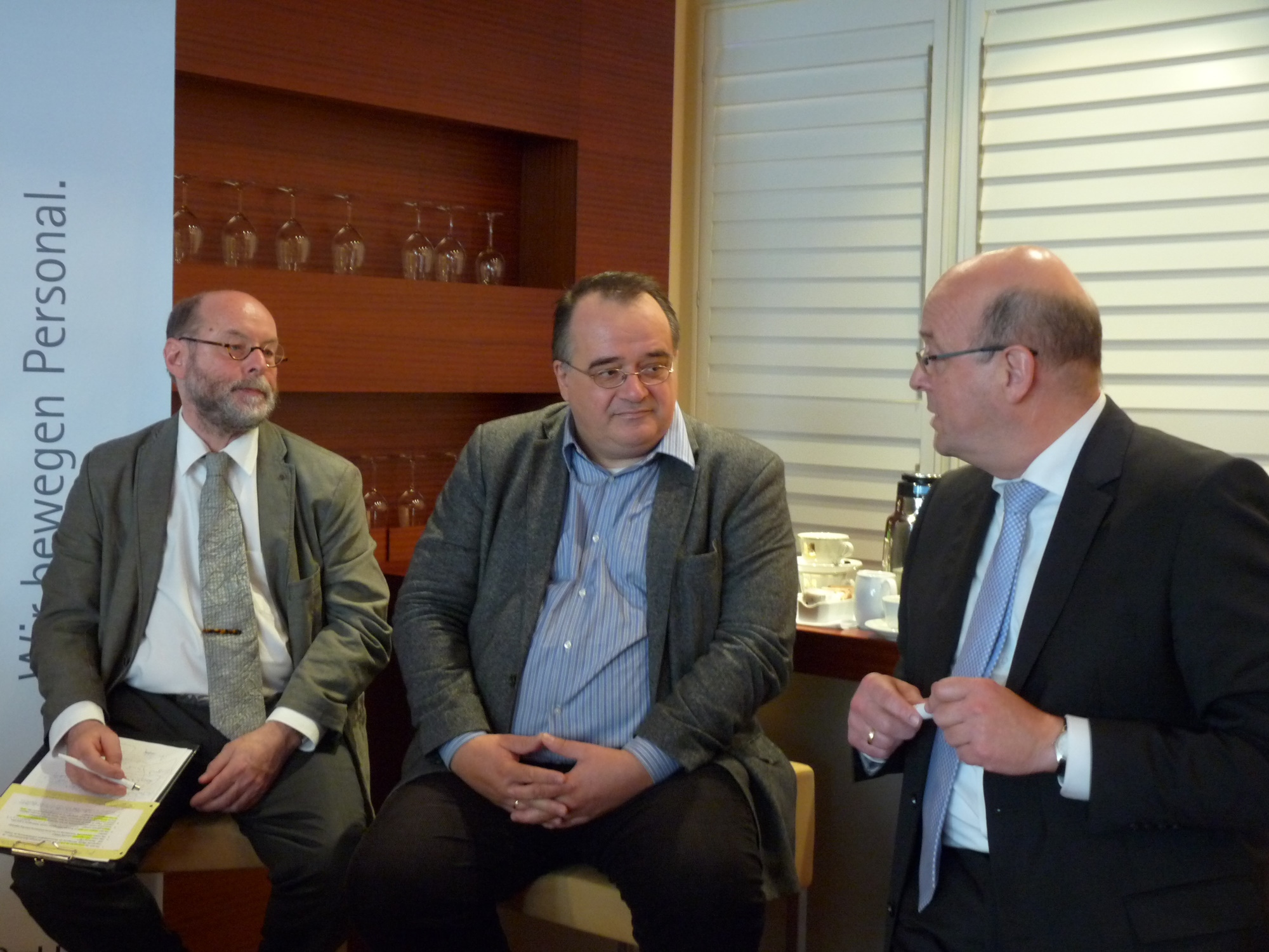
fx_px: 1796
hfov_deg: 38.9
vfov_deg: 29.7
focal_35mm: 49
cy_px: 476
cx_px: 634
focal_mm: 8.7
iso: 400
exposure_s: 1/8
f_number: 3.2
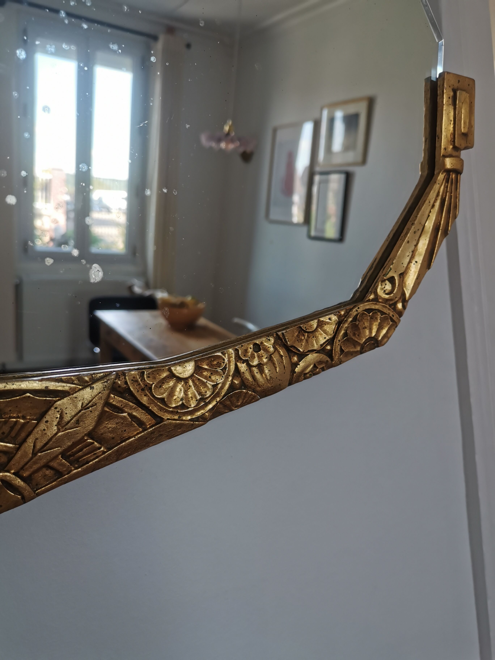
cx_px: 248
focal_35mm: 27
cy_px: 330
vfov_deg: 65.3
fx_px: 515
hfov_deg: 51.4
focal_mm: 5.58
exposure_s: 1/99.9
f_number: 1.8
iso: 64
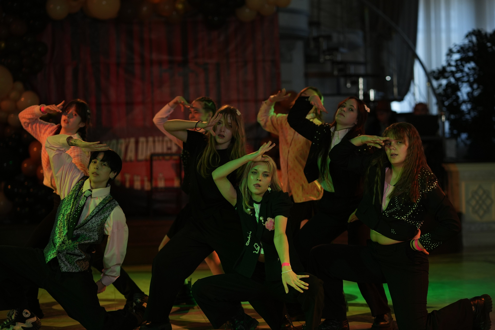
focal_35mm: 85
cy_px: 165
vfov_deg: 16.1
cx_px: 248
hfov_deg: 23.9
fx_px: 1169
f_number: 2.2
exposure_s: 1/400
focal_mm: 85
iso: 800
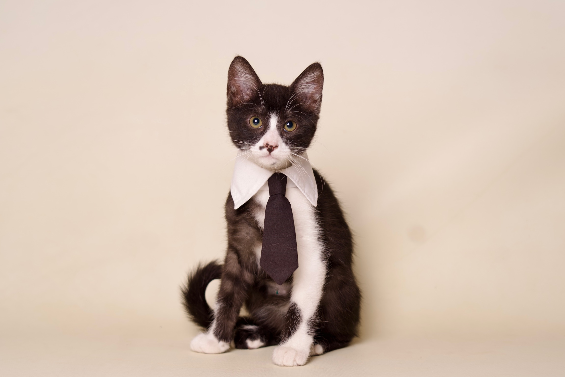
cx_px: 282
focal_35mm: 60
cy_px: 188
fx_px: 942
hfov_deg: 33.4
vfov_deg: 22.6
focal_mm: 60
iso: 50
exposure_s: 1/200
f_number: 4
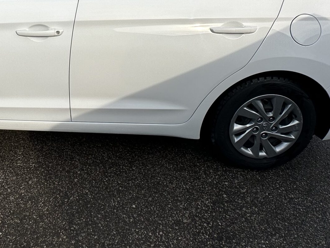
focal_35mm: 34
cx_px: 79
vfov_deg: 39.9
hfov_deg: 51.5
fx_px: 324
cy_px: 45
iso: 50
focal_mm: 2.22
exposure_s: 1/2398
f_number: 2.2
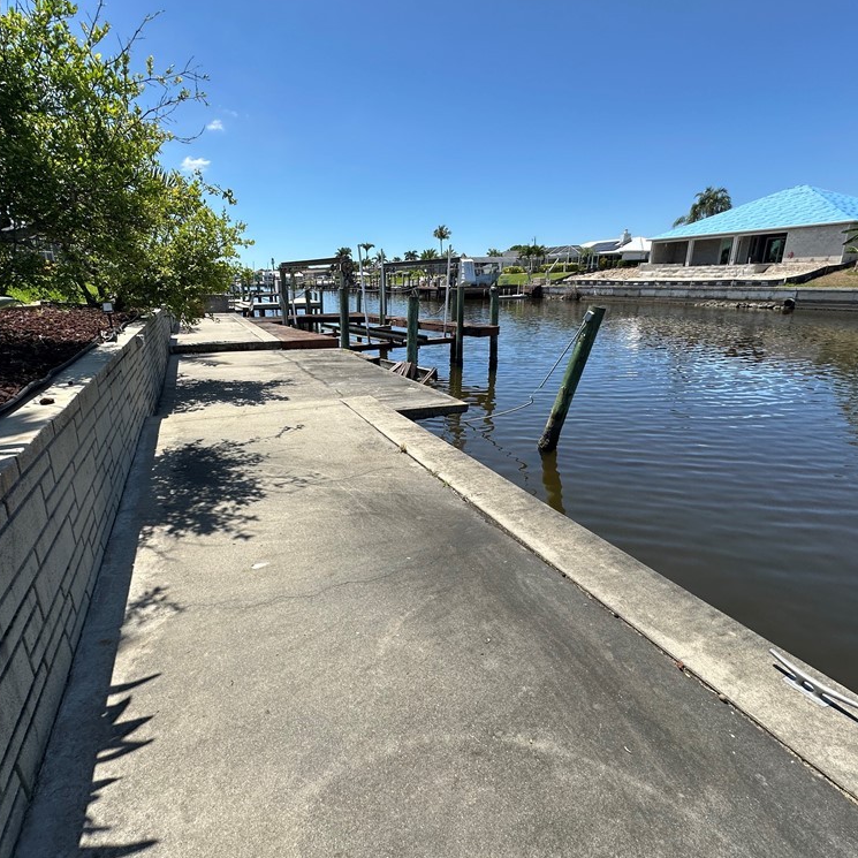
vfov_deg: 84.0
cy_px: 418
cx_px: 370
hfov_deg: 83.5
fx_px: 477
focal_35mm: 17
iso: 40
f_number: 2.2
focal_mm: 2.22
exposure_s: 1/1825
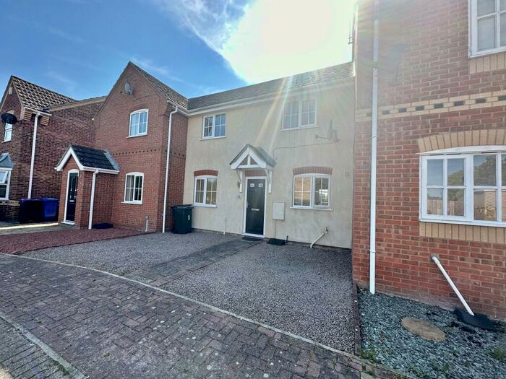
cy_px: 190
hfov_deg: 102.1
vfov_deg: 85.7
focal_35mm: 14
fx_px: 205
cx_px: 253
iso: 40
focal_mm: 2.22
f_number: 2.2
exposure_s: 1/842
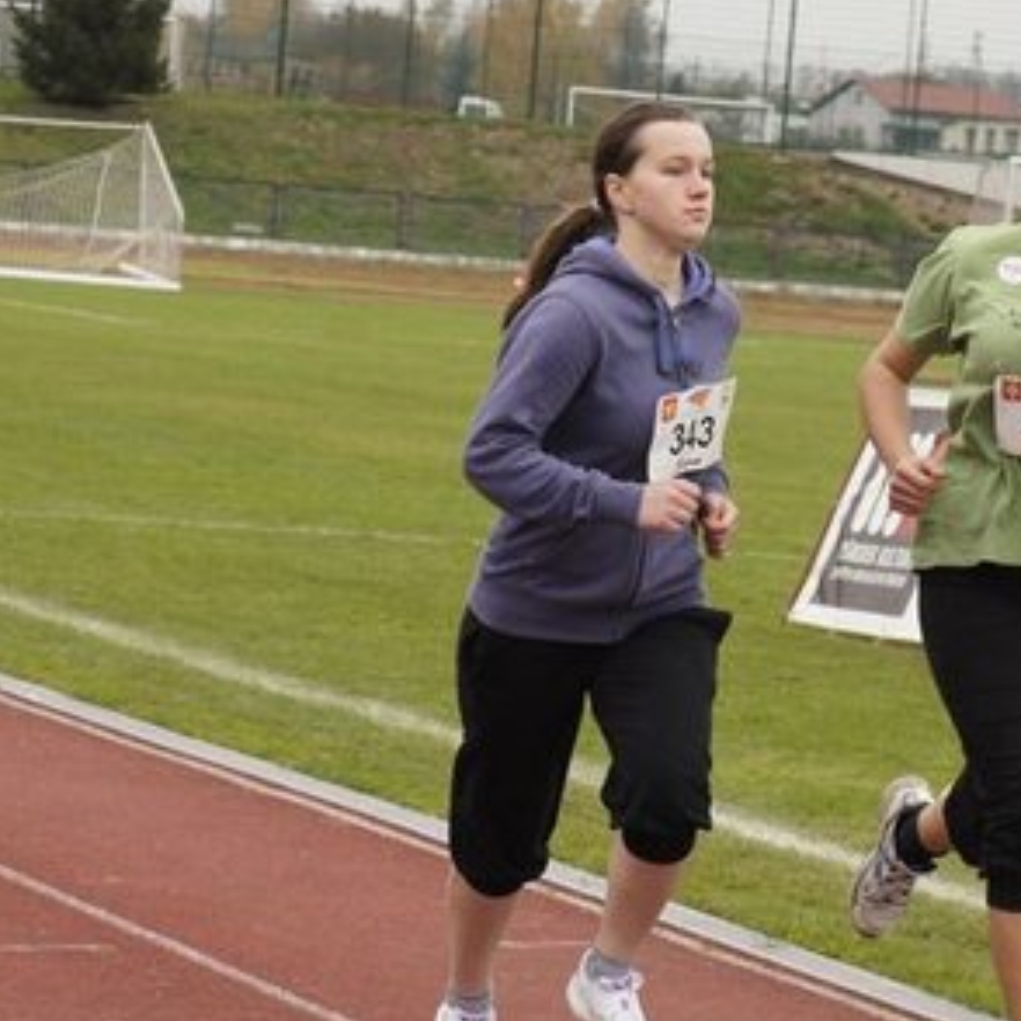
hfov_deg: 8.9
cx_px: 785
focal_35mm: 197
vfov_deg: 8.9
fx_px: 6574
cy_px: 500
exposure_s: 1/800
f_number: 7.1
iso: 1600
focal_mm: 70
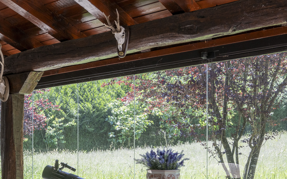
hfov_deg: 38.7
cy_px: 136
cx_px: 56
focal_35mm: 50
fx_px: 391
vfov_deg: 25.5
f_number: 5
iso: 160
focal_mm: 24
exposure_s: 1/160
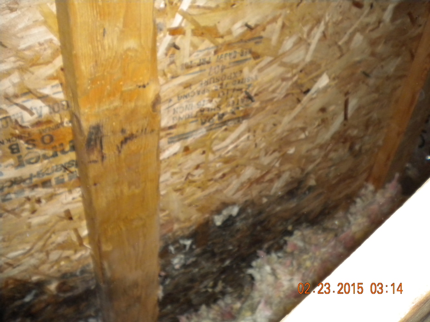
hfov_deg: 52.6
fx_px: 435
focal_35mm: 35
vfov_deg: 40.7
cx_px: 215
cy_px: 161
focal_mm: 6.3
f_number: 3.1
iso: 400
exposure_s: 1/30
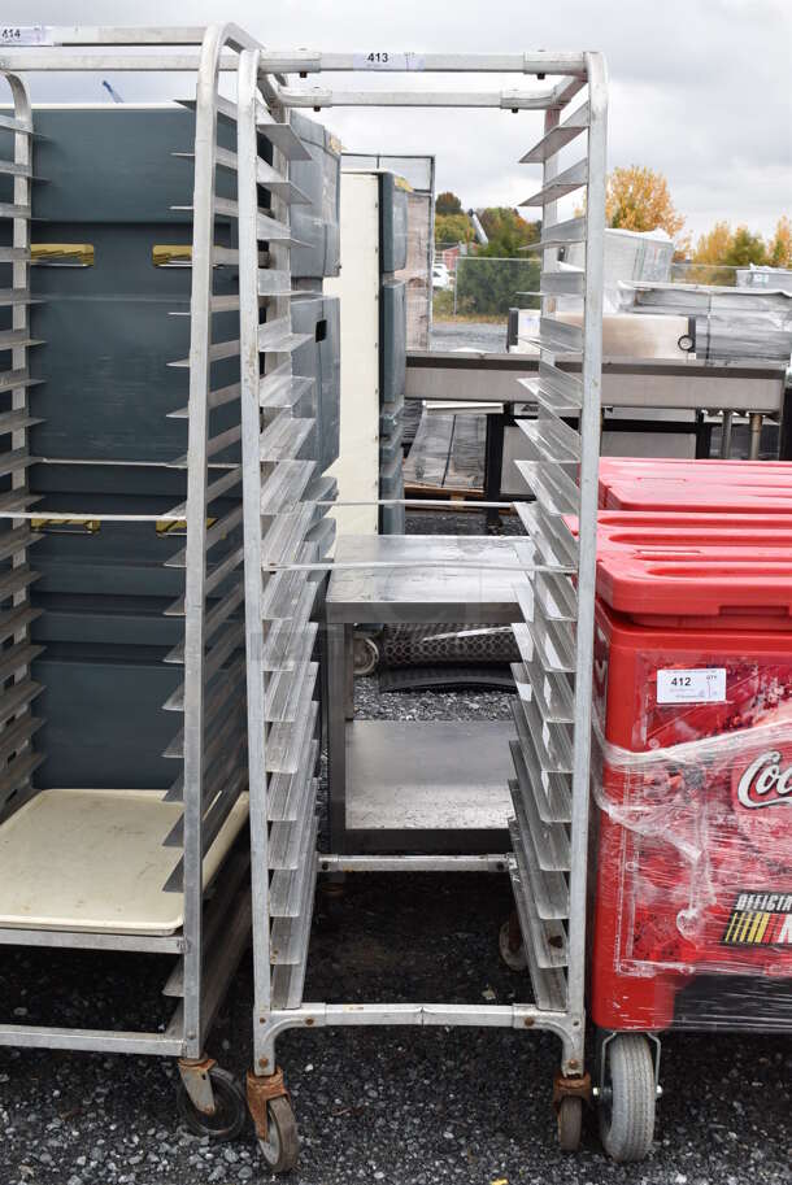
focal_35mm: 45
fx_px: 1483
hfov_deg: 29.9
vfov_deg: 43.6
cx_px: 396
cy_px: 592
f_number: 8
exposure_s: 1/250
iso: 180
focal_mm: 30
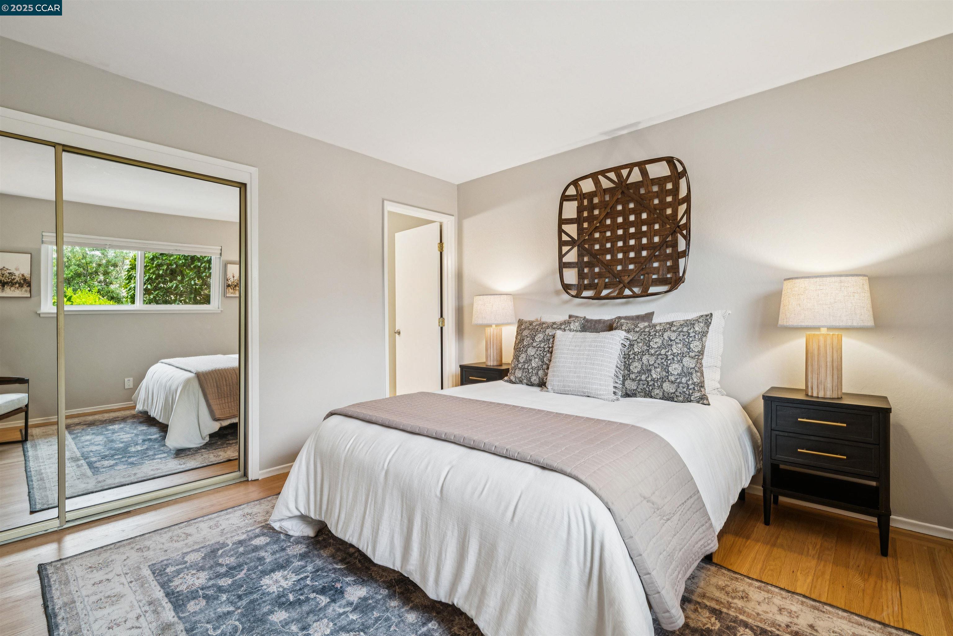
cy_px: 318
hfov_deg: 100.4
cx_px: 476
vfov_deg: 77.3
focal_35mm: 15
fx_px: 397
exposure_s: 1/5
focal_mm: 15
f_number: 9
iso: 400
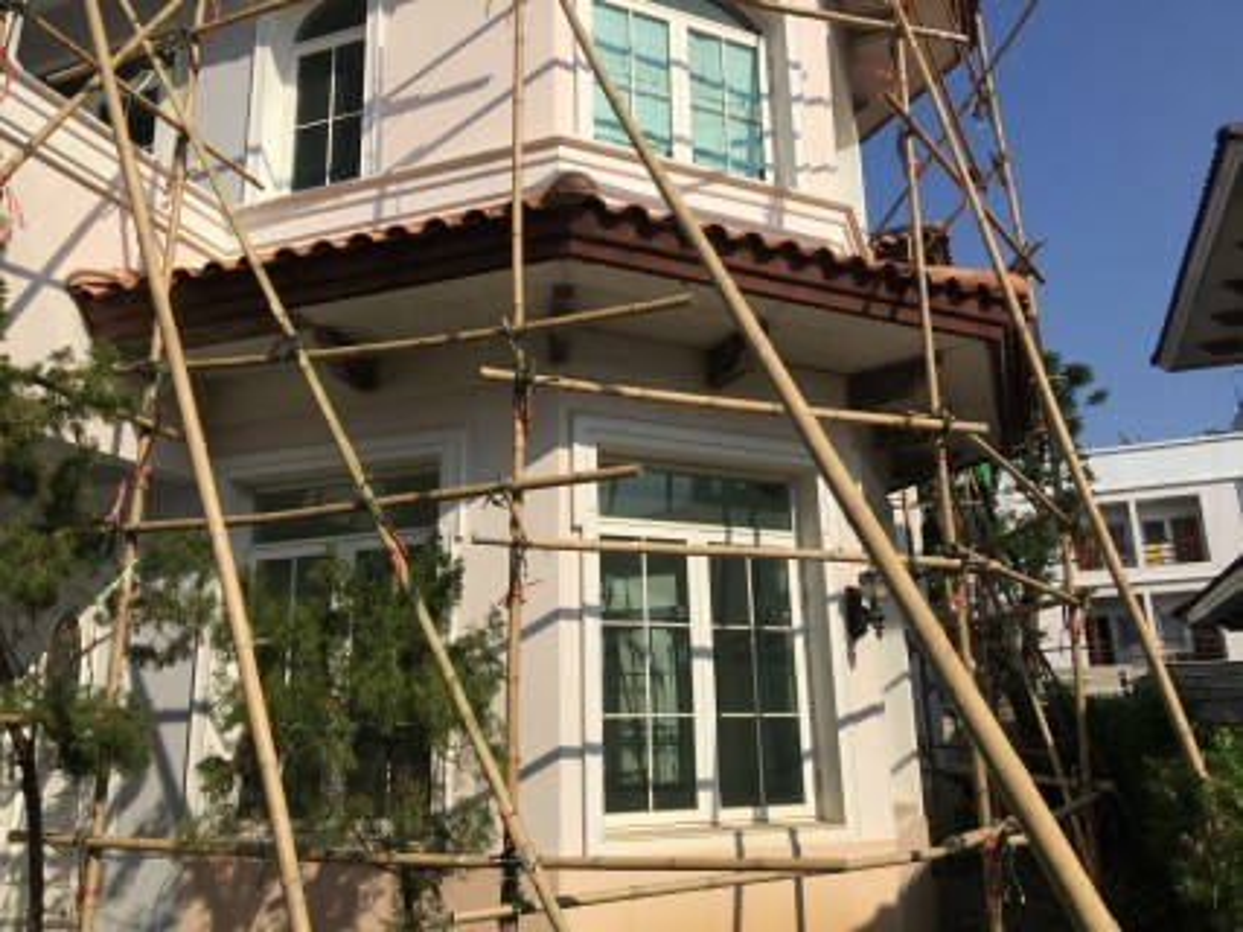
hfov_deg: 61.7
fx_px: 1041
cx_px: 622
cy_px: 466
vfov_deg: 48.2
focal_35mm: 29
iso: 32
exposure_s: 1/3597
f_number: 2.2
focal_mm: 4.15
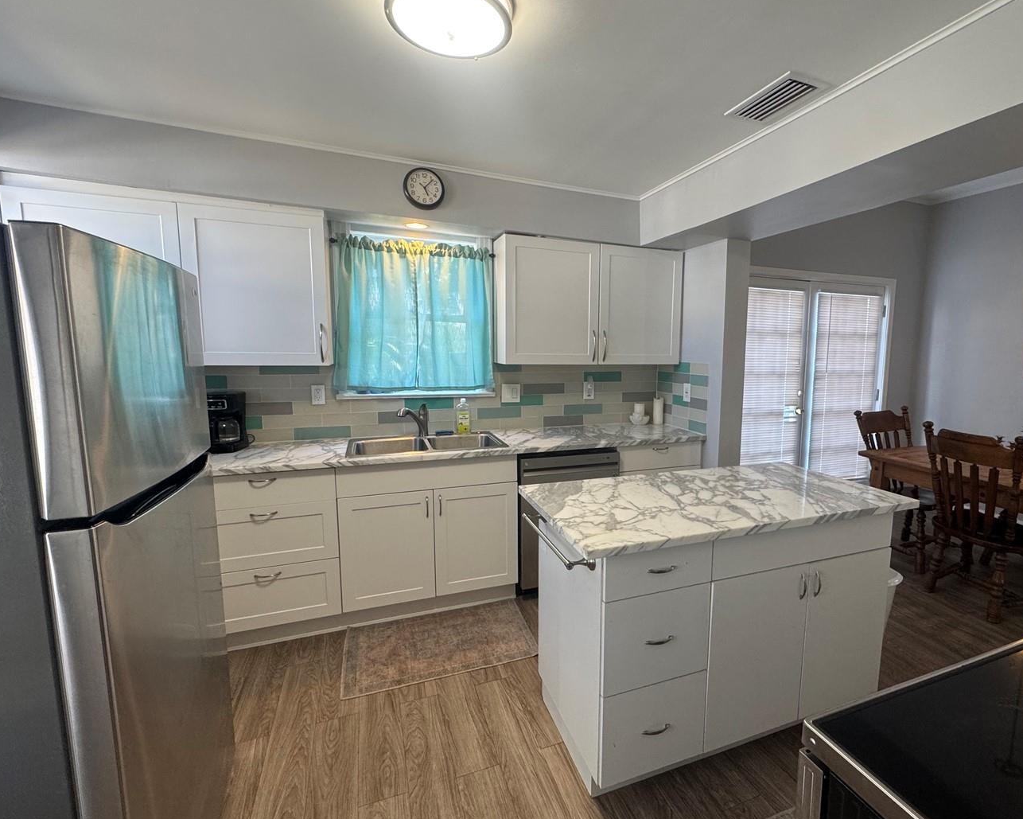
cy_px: 408
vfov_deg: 77.0
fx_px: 515
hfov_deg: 89.0
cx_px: 589
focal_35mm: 17
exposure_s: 1/120
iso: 200
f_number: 2.2
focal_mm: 2.22
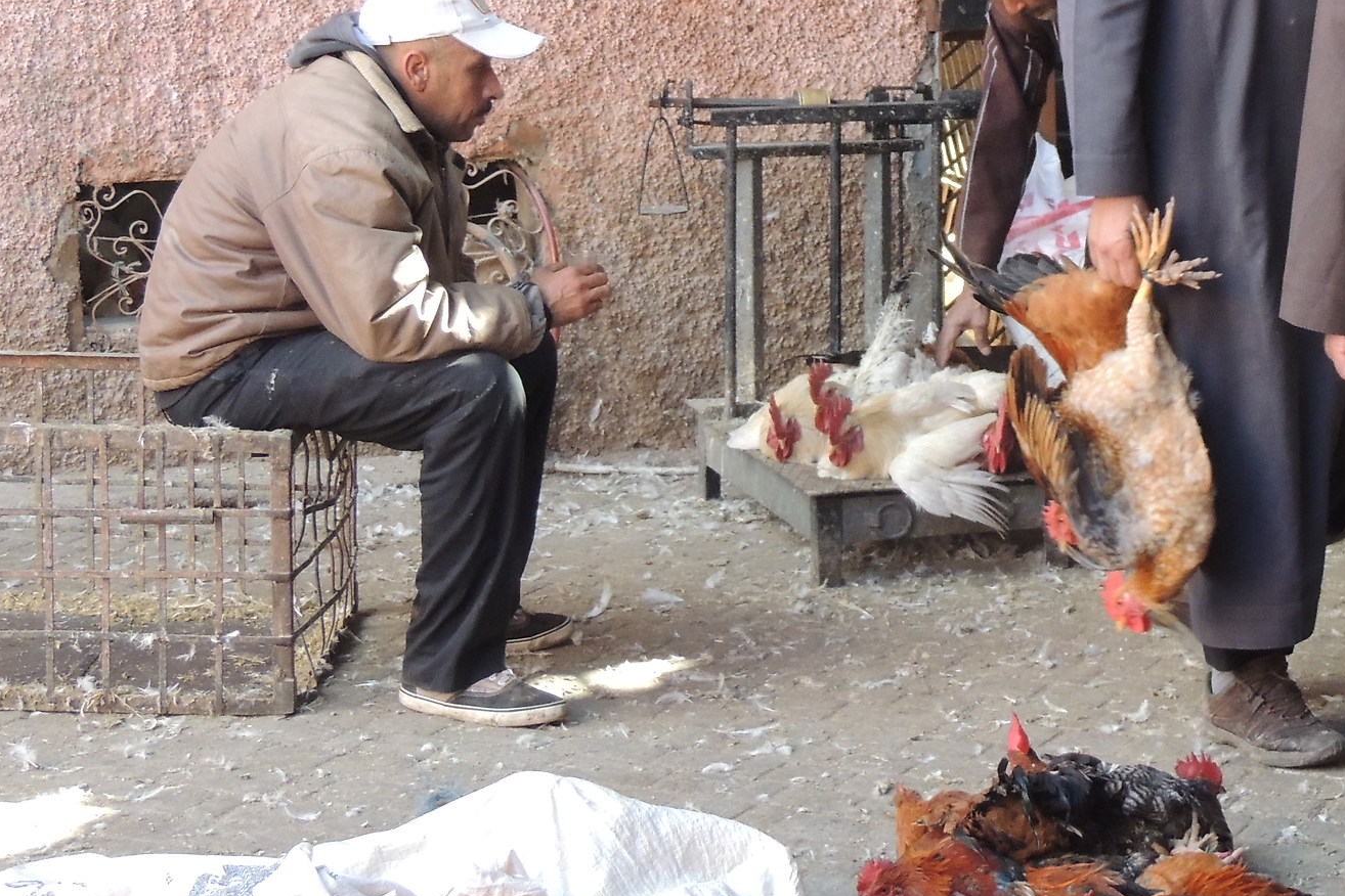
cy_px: 101
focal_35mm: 95
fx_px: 3549
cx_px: 1013
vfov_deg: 14.3
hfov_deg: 21.3
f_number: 3.6
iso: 400
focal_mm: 8.9
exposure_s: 1/160
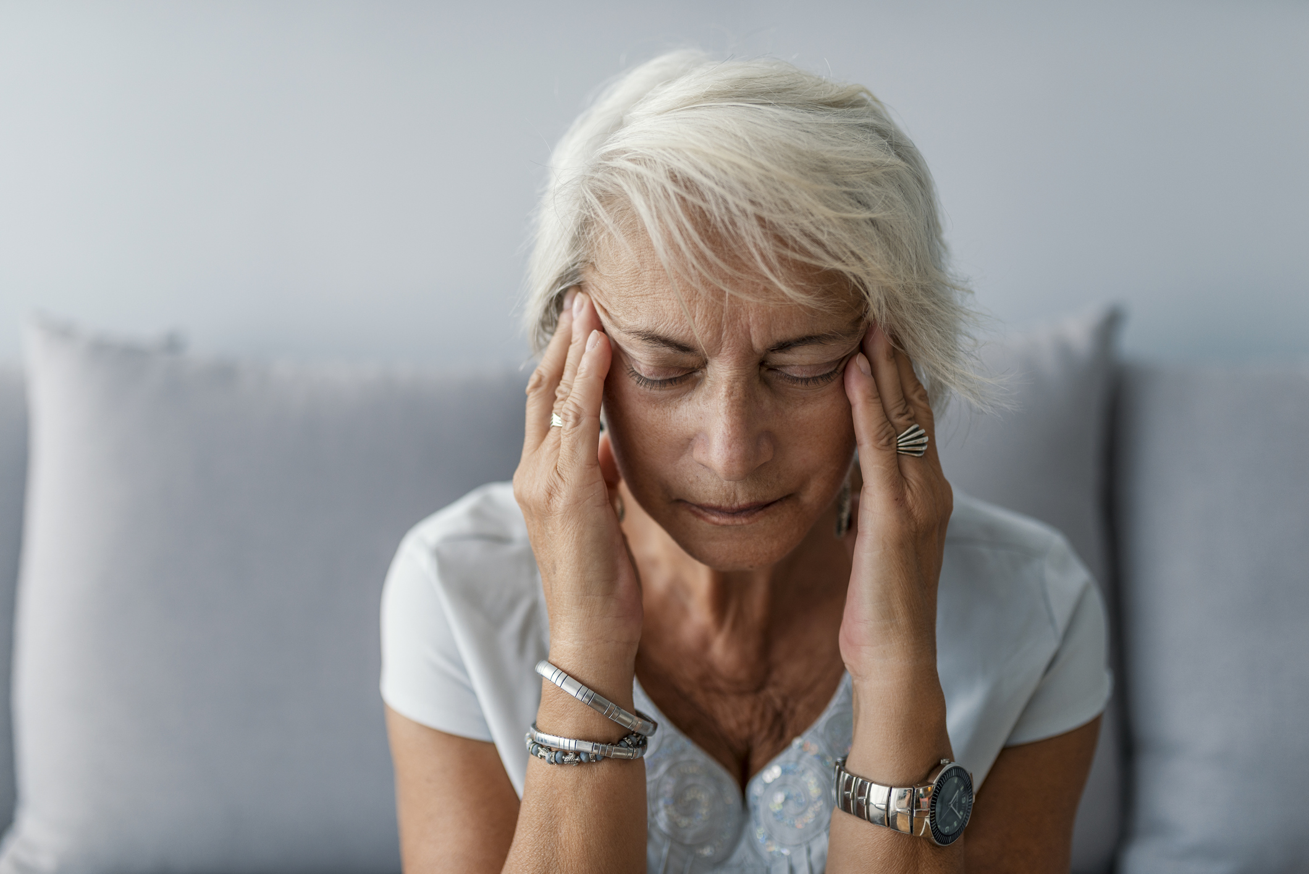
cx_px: 654
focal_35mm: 35
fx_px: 1273
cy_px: 437
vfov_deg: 37.9
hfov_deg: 54.4
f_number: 2
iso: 200
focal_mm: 35
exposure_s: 1/160
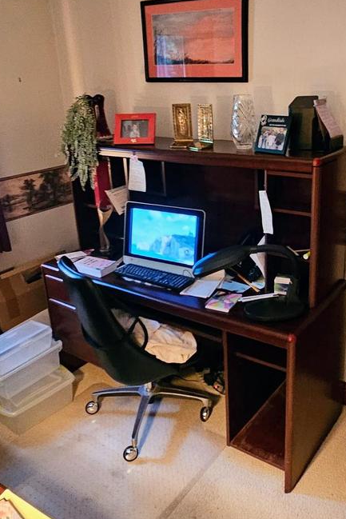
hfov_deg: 43.3
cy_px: 242
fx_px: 432
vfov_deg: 61.9
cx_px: 217
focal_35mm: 30
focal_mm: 2.2
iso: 800
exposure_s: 1/24
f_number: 2.2
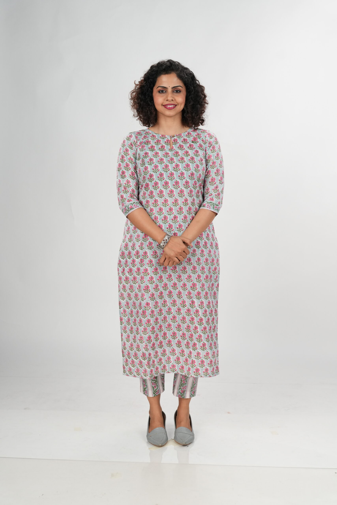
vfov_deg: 33.4
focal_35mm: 60
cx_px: 168
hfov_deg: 22.6
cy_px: 252
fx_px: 842
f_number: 4.5
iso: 1600
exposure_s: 1/320
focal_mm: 60
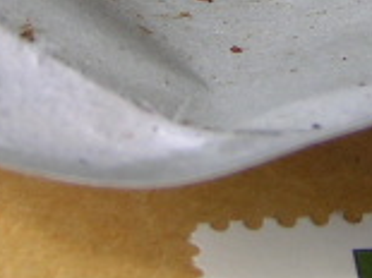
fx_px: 2792
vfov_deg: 5.7
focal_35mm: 260
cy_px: -137
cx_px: 310
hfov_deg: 7.6
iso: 50
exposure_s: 1/125
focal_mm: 9.7
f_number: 5
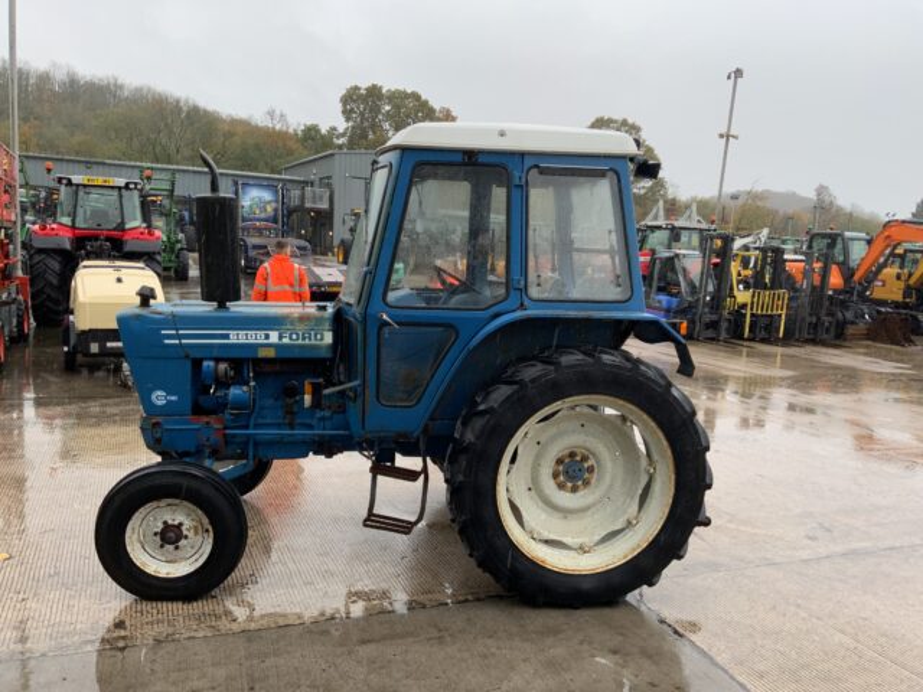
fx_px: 773
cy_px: 346
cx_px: 462
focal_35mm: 29
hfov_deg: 61.7
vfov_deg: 48.2
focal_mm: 3
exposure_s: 1/122
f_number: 1.8
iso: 20
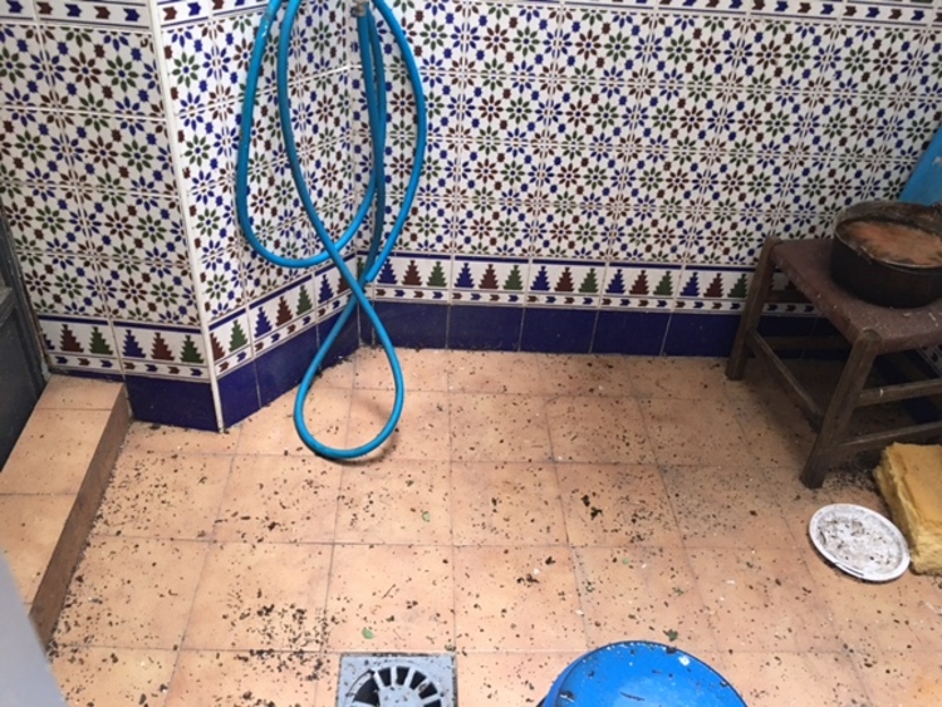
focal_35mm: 29
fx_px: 789
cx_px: 471
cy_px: 354
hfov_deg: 61.6
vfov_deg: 48.3
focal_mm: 4.15
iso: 80
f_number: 2.2
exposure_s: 1/10
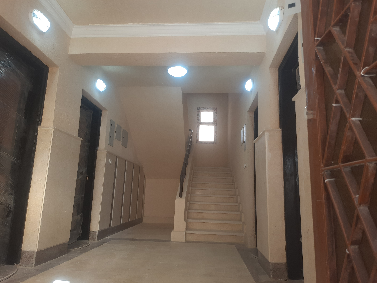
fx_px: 261
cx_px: 188
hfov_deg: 71.6
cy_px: 142
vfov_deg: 56.8
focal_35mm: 24
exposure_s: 1/50
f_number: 1.8
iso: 32
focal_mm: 5.23
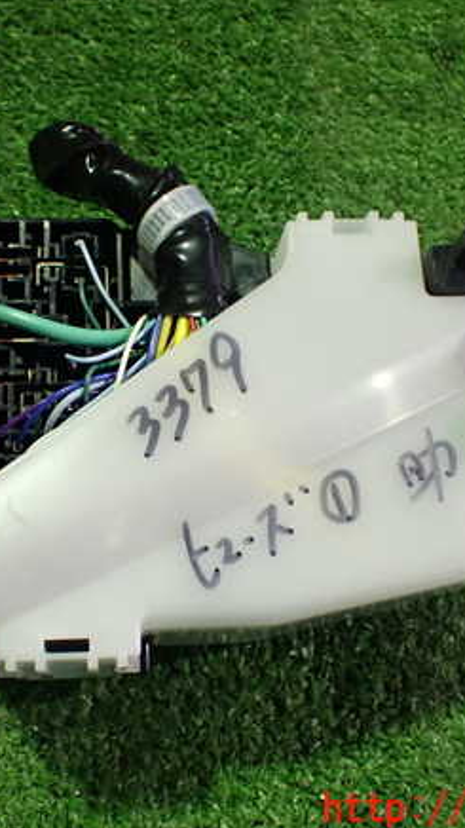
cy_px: 406
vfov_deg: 45.5
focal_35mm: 45
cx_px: 182
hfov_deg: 26.4
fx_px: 987
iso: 800
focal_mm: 5.4
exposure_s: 1/60
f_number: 2.3
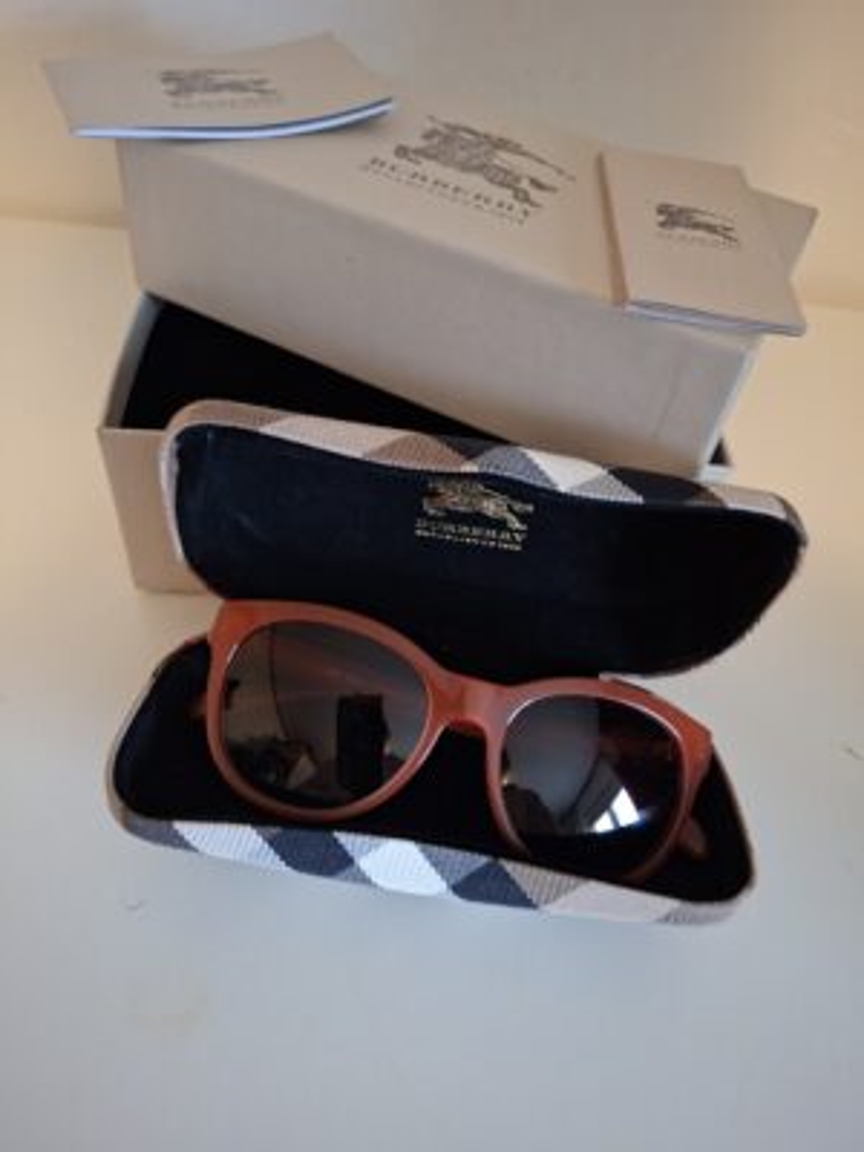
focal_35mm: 23
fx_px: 765
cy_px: 576
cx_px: 432
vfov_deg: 73.9
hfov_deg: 58.9
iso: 800
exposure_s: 1/20
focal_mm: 5.54
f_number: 1.8
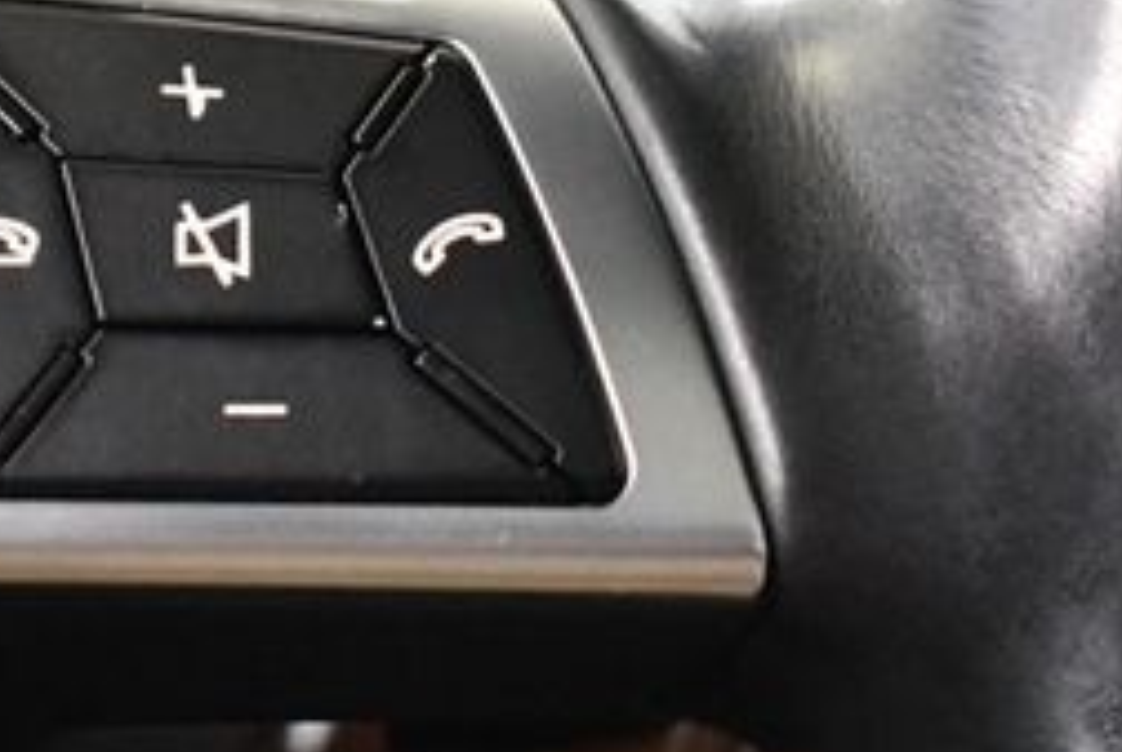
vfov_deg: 4.9
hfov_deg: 7.4
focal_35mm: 279
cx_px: 214
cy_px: 280
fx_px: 8711
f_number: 5.6
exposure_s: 1/60
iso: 6400
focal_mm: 55
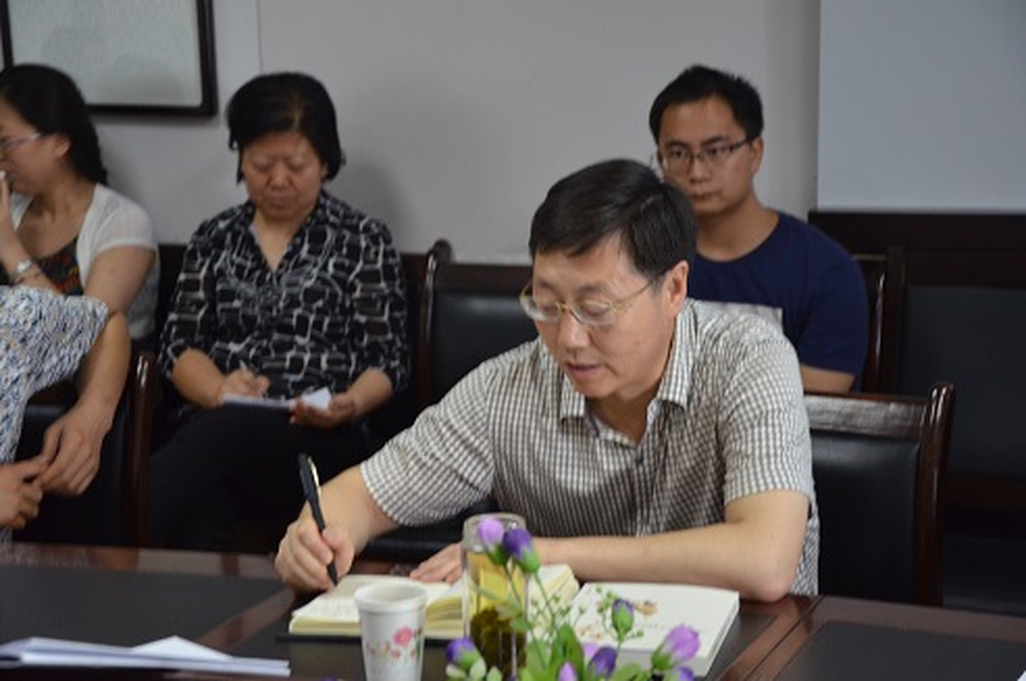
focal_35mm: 87
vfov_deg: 15.7
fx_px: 2475
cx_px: 513
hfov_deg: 23.4
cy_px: 340
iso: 1600
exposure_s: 1/25
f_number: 5
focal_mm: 58
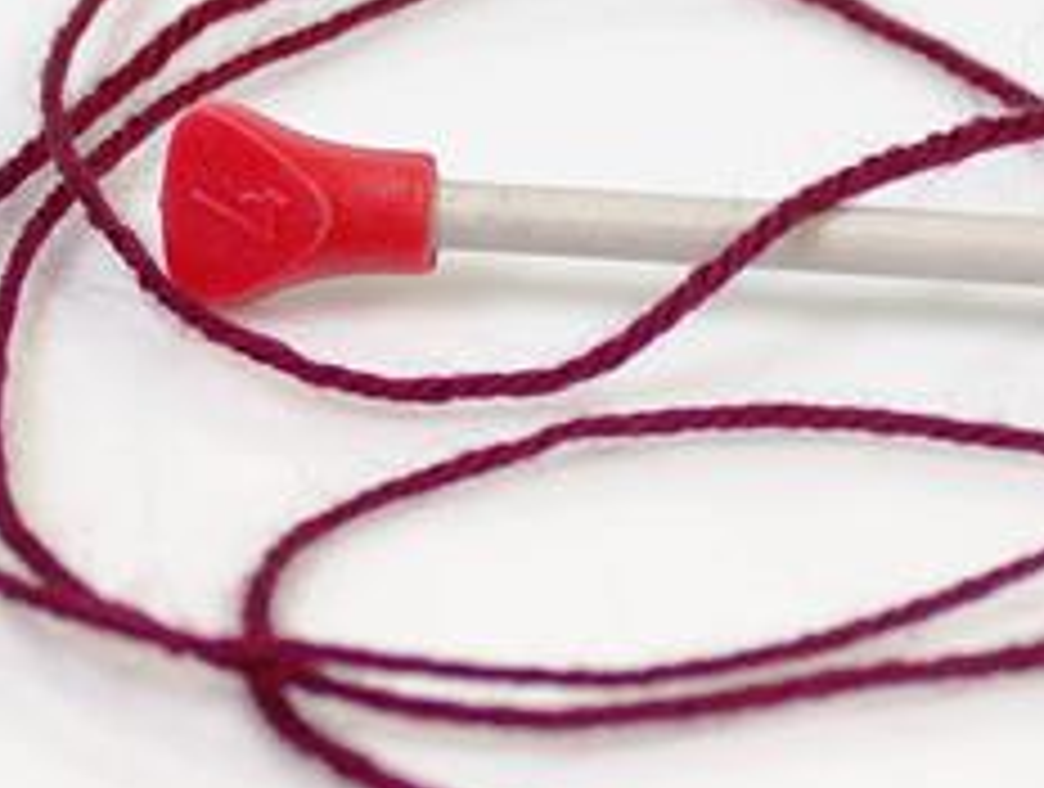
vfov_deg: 7.5
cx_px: 603
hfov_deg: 9.9
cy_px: 304
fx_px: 6044
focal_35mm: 200
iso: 200
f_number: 3
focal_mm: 23.76
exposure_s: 1/34.7
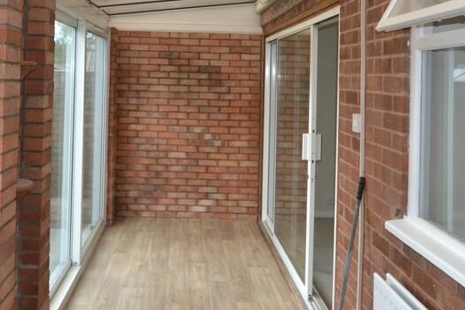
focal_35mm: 41
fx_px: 530
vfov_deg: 31.6
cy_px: 51
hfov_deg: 47.1
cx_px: 184
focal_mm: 14
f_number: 4
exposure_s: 1/125
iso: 250
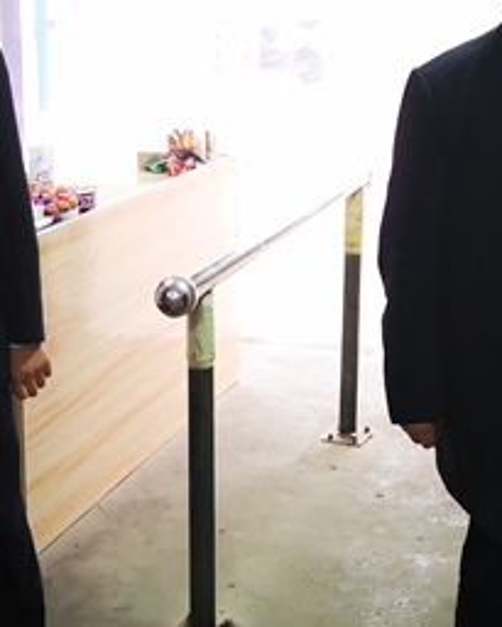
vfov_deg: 26.1
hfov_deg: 21.2
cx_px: 309
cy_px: 173
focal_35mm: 72
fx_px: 1336
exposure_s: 1/100
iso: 500
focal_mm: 3.95
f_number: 1.8
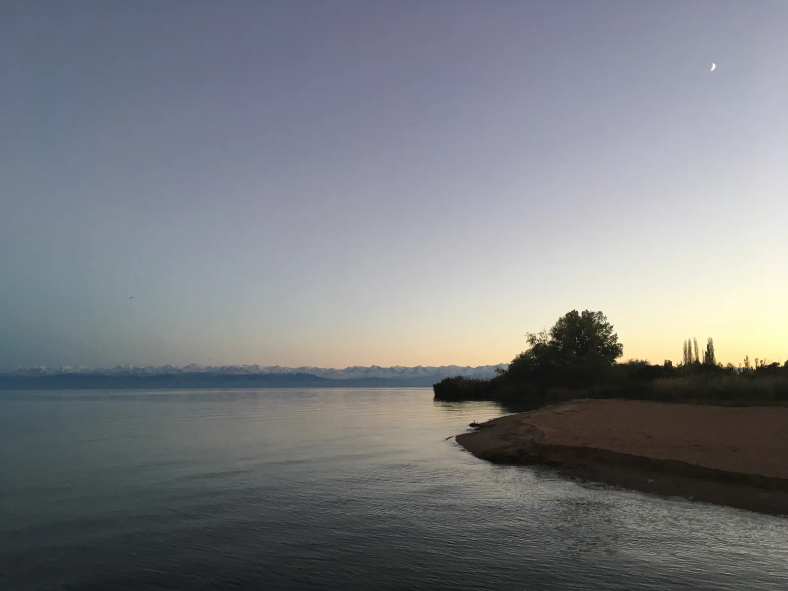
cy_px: 296
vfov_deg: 48.2
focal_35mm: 29
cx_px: 394
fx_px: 660
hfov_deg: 61.7
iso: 50
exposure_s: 1/33
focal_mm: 4.15
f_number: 2.2
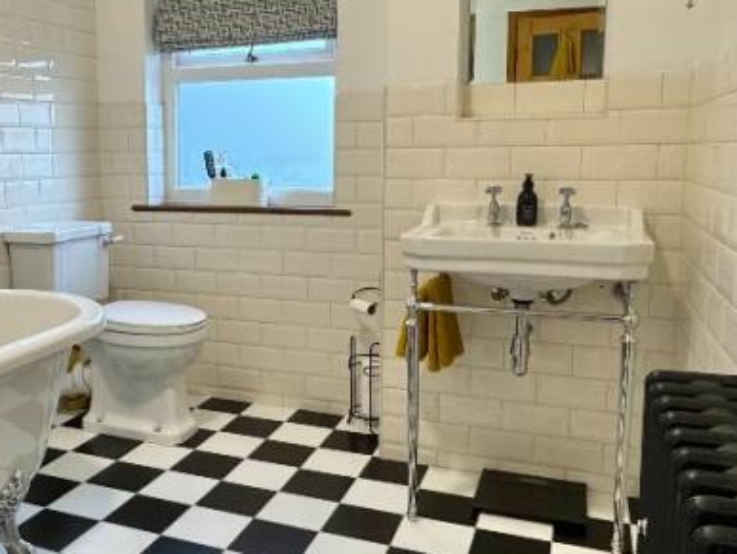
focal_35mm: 37
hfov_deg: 49.0
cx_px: 229
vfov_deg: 38.7
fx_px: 788
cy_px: 255
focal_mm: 2.22
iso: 250
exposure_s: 1/100
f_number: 2.2
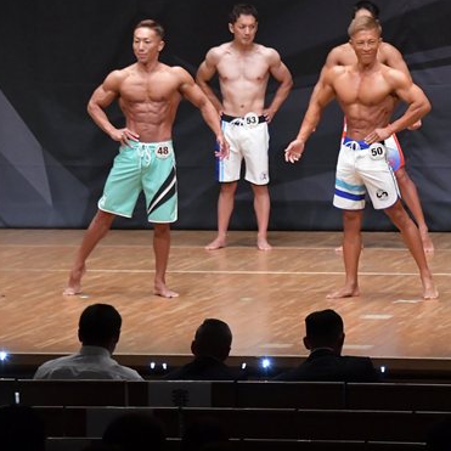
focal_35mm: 261
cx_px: 456
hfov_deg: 6.7
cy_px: 153
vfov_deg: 6.7
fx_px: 3847
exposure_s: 1/400
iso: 6400
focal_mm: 98
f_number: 5.6
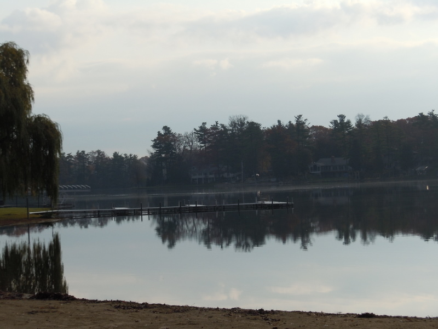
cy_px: 164
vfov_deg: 14.5
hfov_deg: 19.3
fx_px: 1291
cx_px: 219
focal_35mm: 102
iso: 100
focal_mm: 18.3
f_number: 5.4
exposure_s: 1/640
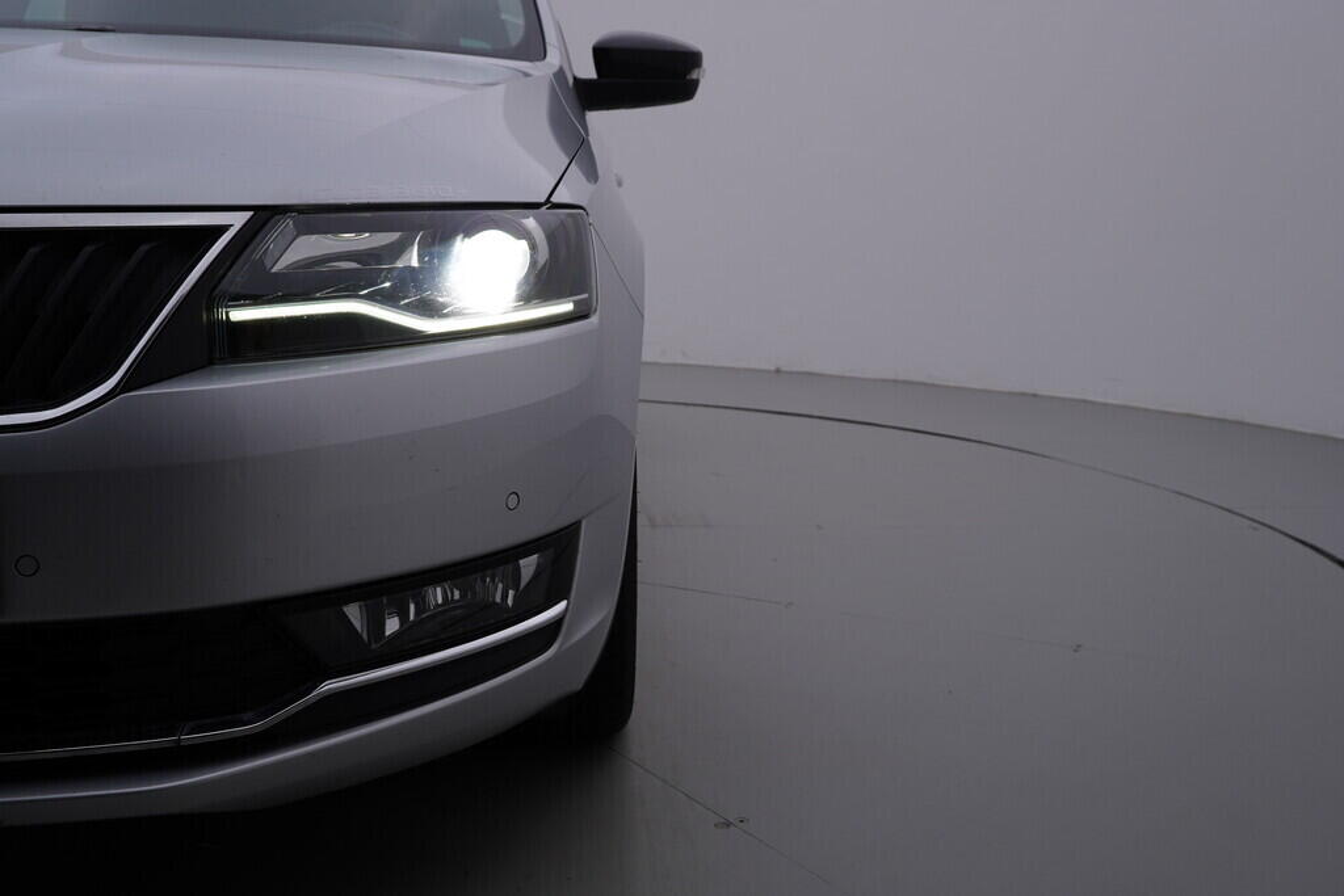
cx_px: 672
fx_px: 1344
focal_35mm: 36
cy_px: 448
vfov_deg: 36.9
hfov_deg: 53.1
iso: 125
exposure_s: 1/160
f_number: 5.6
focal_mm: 24
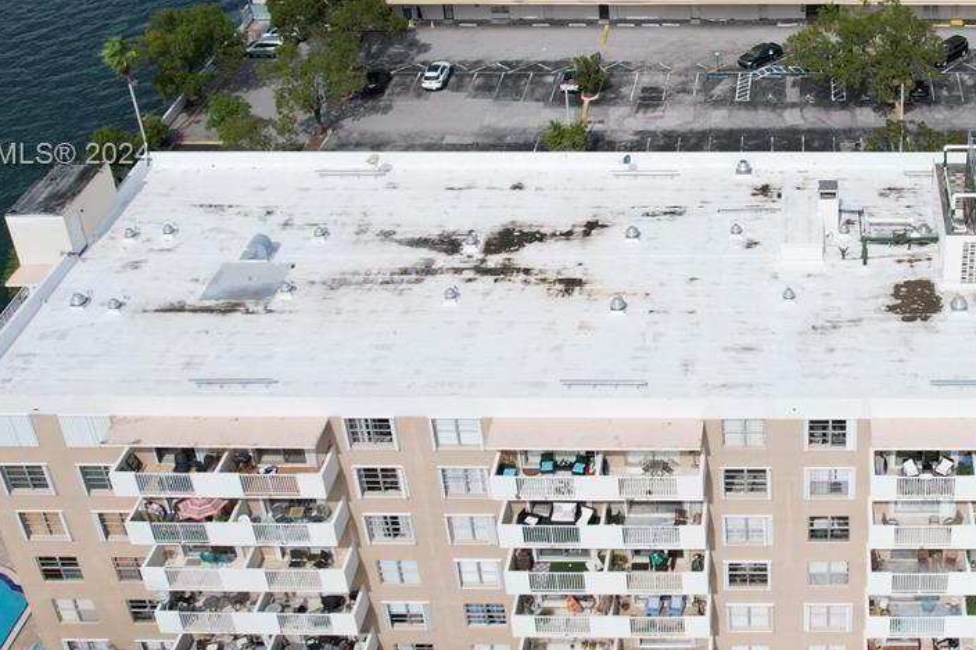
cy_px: 157
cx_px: 817
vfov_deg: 26.6
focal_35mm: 50
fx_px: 1355
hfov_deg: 37.8
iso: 150
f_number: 2.8
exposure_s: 1/4000
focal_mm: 8.38
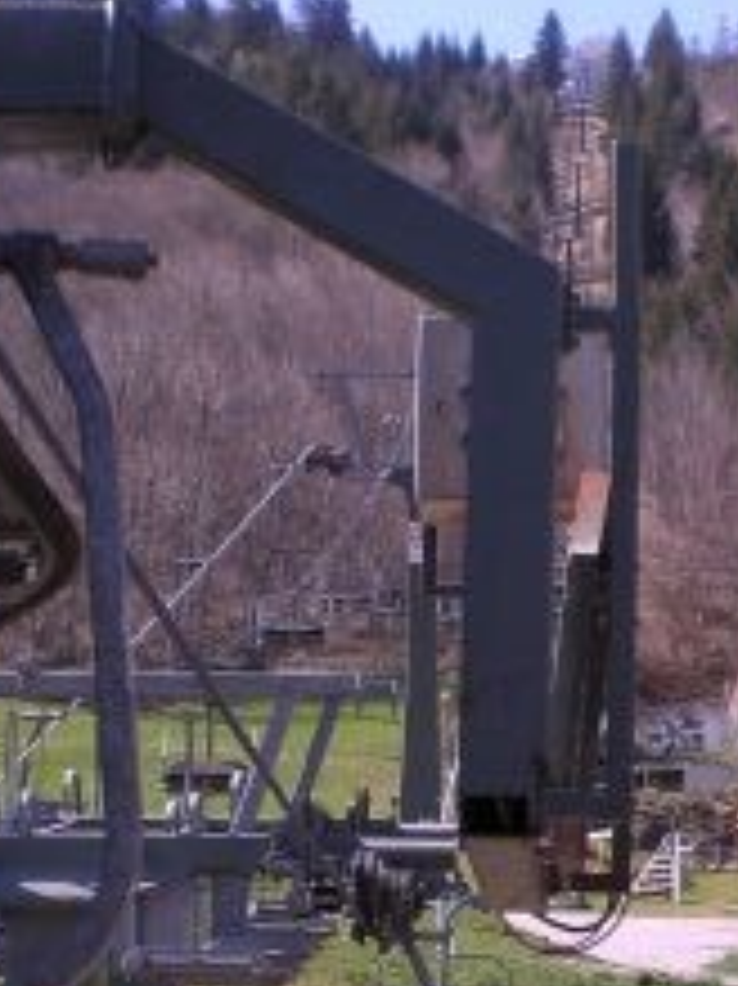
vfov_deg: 17.6
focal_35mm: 111
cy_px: 765
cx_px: 436
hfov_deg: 13.3
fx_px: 3158
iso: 50
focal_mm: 6.3
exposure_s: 1/250
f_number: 4.4
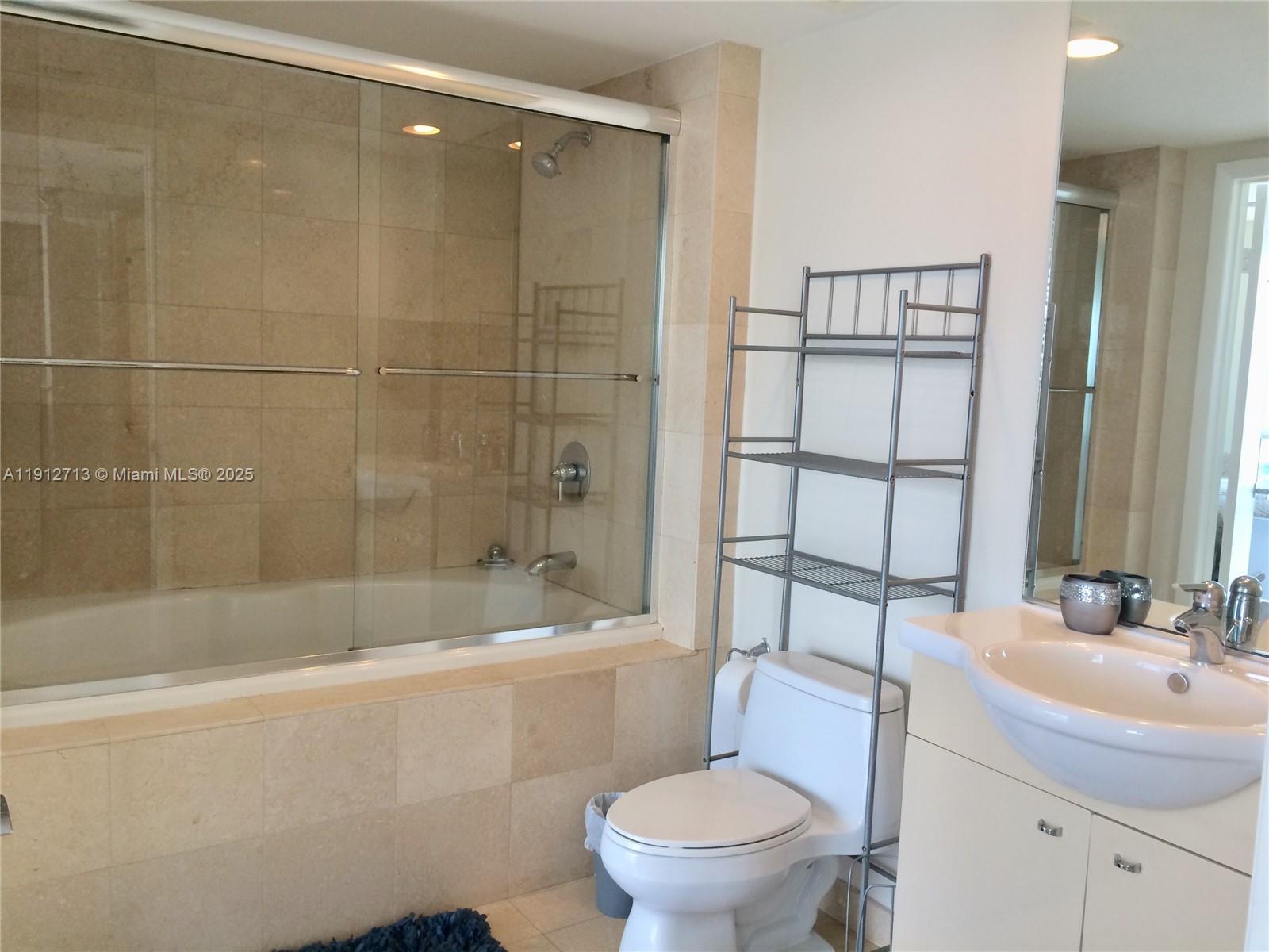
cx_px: 634
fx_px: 1063
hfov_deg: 61.7
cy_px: 476
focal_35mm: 29
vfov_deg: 48.2
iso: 40
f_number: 2.2
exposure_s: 1/40
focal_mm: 4.15
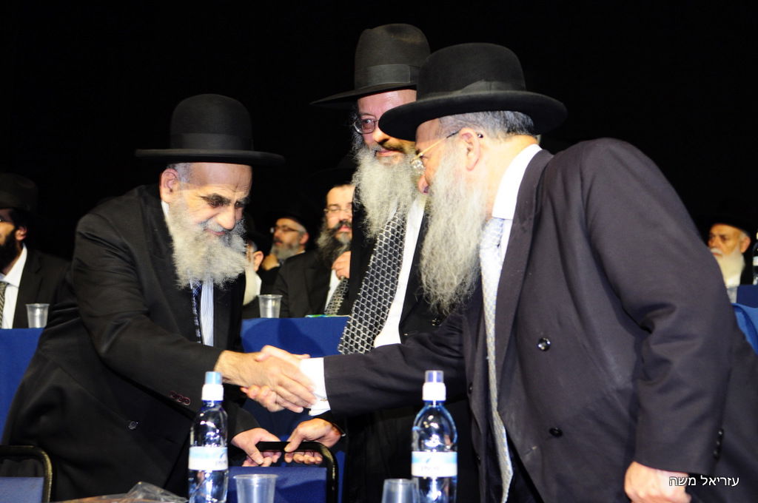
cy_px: 252
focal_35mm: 68
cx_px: 379
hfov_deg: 29.9
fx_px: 1419
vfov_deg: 20.1
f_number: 4
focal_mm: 45
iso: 800
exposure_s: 1/50
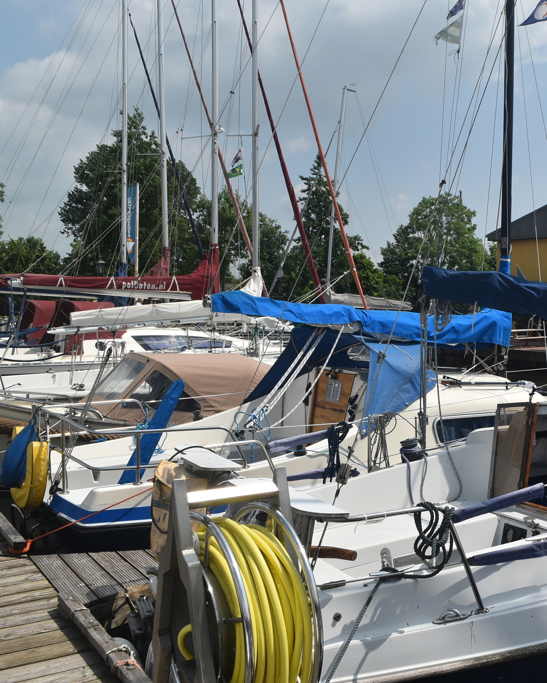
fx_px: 769
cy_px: 341
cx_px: 479
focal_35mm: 38
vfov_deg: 47.9
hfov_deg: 37.0
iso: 200
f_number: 11
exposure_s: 1/500
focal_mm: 18
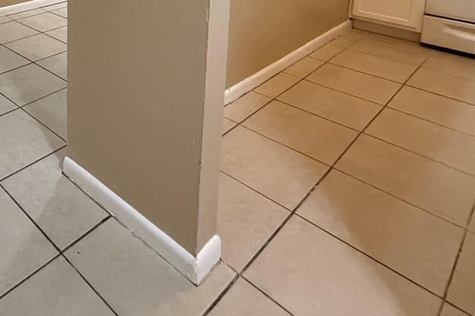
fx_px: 409
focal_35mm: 31
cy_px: -61
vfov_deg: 34.2
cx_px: 33
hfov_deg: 51.9
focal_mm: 2.22
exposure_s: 1/60
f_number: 2.2
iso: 640
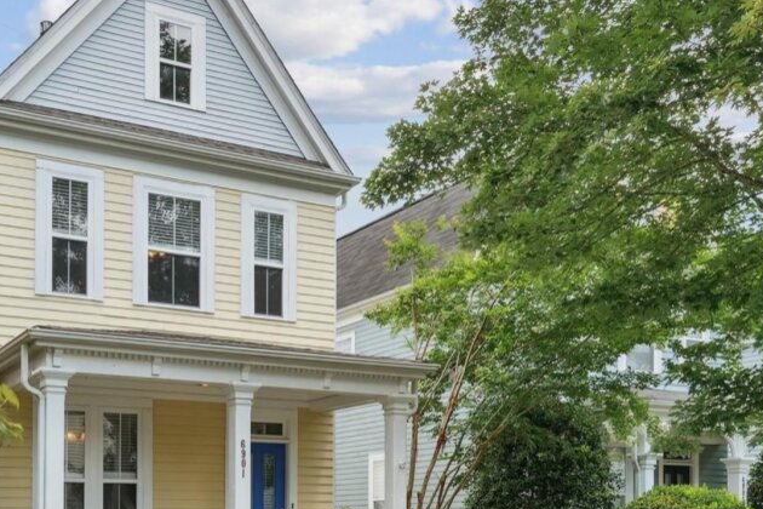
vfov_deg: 33.3
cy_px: 309
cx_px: 180
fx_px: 848
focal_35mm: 40
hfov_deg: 46.5
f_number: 10
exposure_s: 1/250
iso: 800
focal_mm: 21
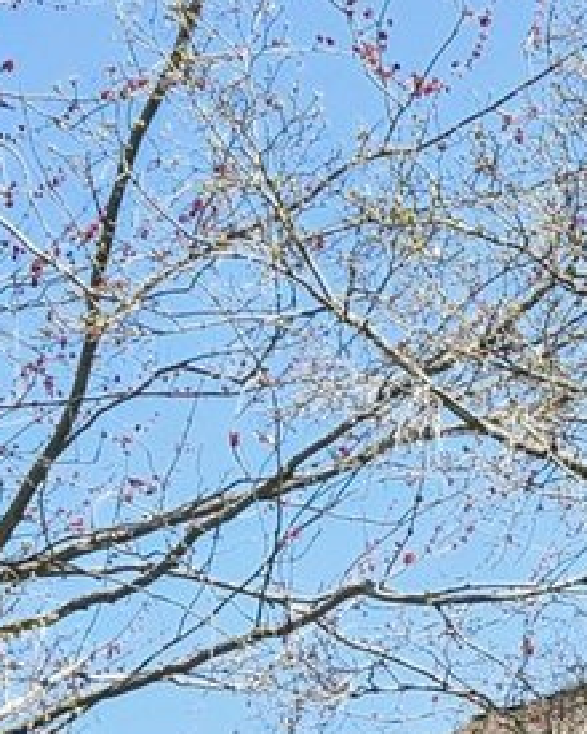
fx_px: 3605
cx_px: 971
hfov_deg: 9.0
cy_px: 838
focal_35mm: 166
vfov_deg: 11.4
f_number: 8
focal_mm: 20
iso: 400
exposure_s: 1/500
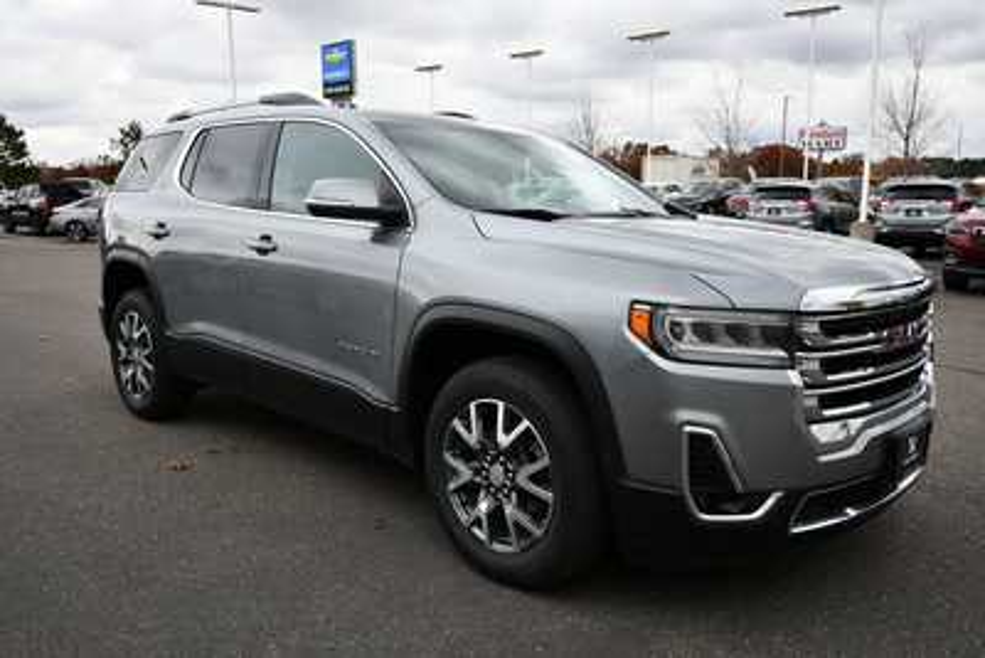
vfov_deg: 43.6
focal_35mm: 30
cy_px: 329
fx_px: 821
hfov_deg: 61.9
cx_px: 492
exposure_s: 1/250
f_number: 5.6
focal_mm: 20
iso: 280
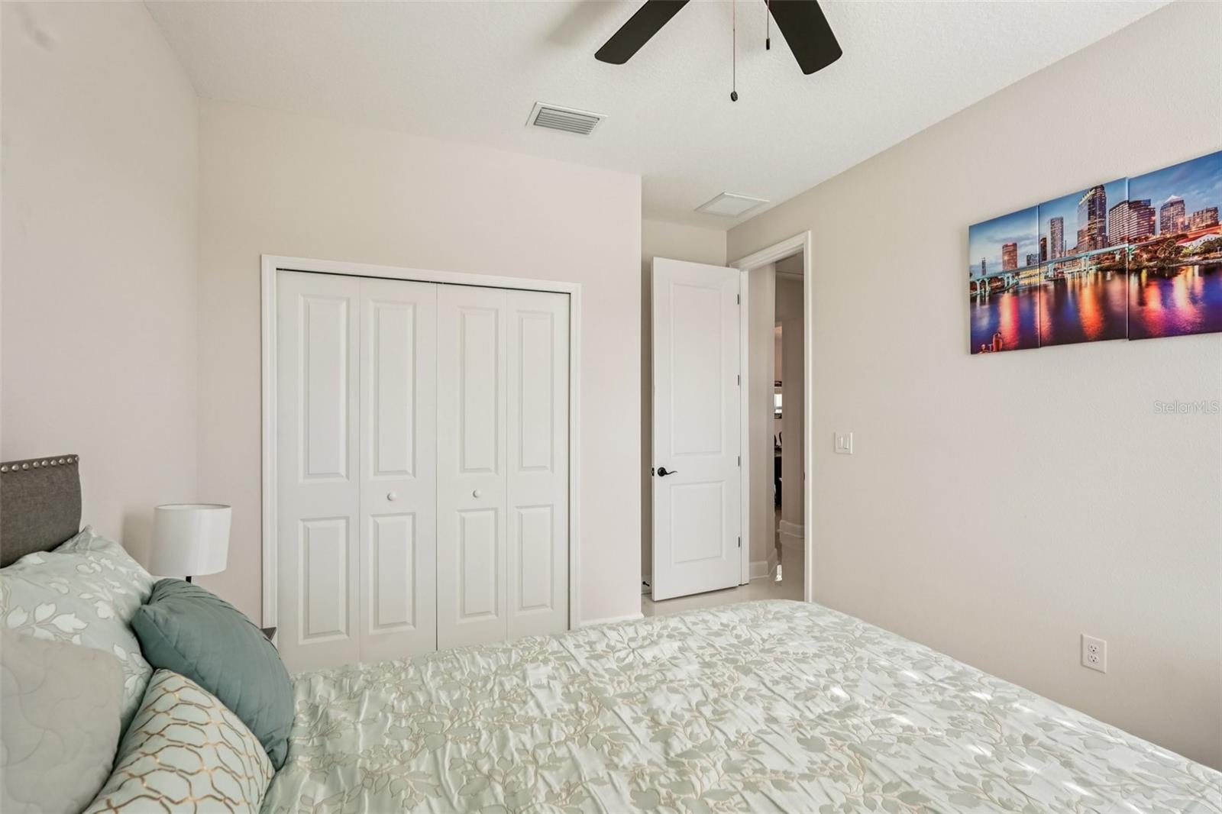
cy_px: 407
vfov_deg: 70.4
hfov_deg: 93.3
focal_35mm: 17
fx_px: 577
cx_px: 611
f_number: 8
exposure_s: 1/100
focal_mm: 17
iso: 400
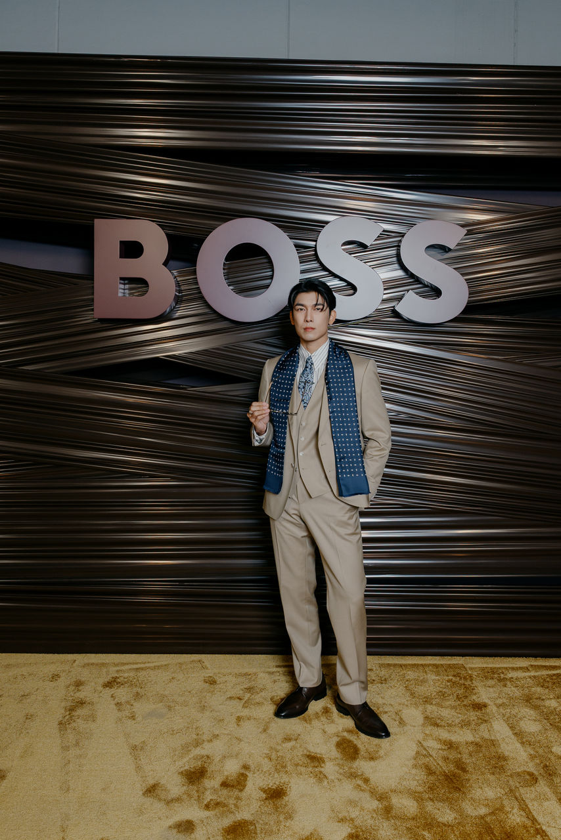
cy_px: 420
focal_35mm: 24
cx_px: 280
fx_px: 561
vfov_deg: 73.7
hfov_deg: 53.2
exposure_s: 1/125
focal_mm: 24
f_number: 5
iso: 800
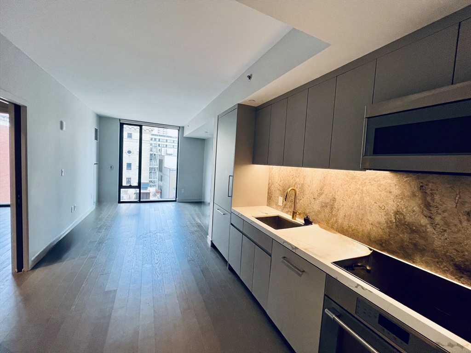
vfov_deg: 89.9
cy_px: 176
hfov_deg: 106.2
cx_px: 236
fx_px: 177
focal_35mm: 13
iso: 100
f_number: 1.8
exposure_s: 1/120
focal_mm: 1.57
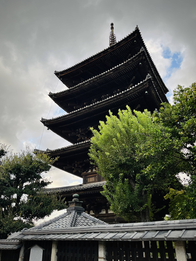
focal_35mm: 26
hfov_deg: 53.1
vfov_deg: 67.3
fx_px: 196
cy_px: 130
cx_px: 98
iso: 50
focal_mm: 5.1
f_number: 1.6
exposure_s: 1/473
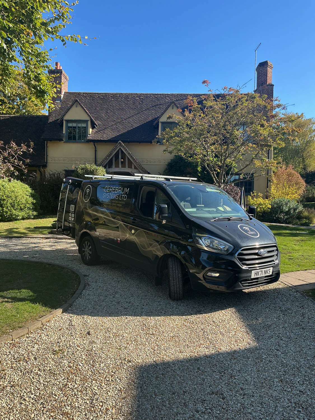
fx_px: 352
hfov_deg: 48.2
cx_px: 158
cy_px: 210
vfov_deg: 61.7
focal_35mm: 29
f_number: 1.8
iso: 25
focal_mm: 3
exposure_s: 1/781
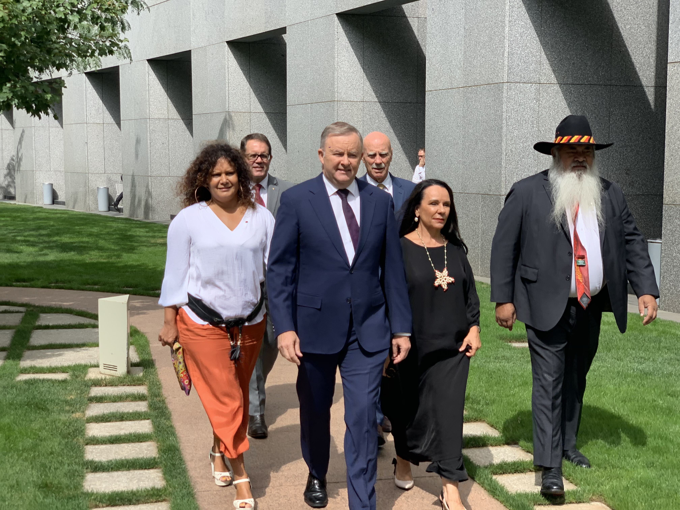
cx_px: 340
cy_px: 255
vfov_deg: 28.0
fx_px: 1021
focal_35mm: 52
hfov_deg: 36.8
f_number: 2.4
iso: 16
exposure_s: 1/737
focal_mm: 6
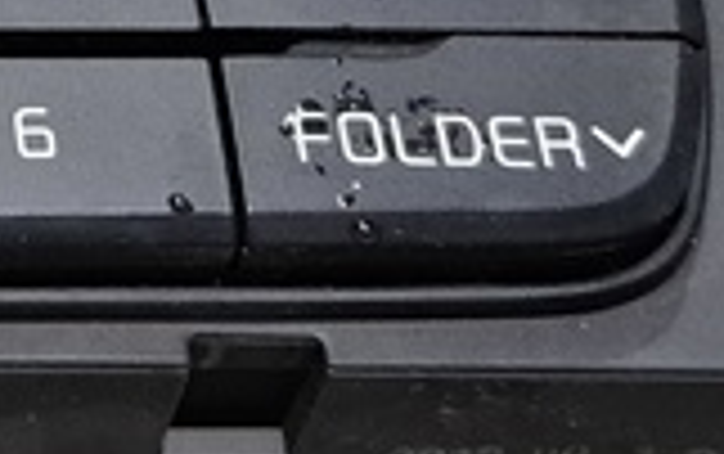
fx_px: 3062
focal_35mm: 155
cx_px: -382
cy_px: -184
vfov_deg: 8.3
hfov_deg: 12.7
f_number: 1.8
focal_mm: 5.4
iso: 1000
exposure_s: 1/100
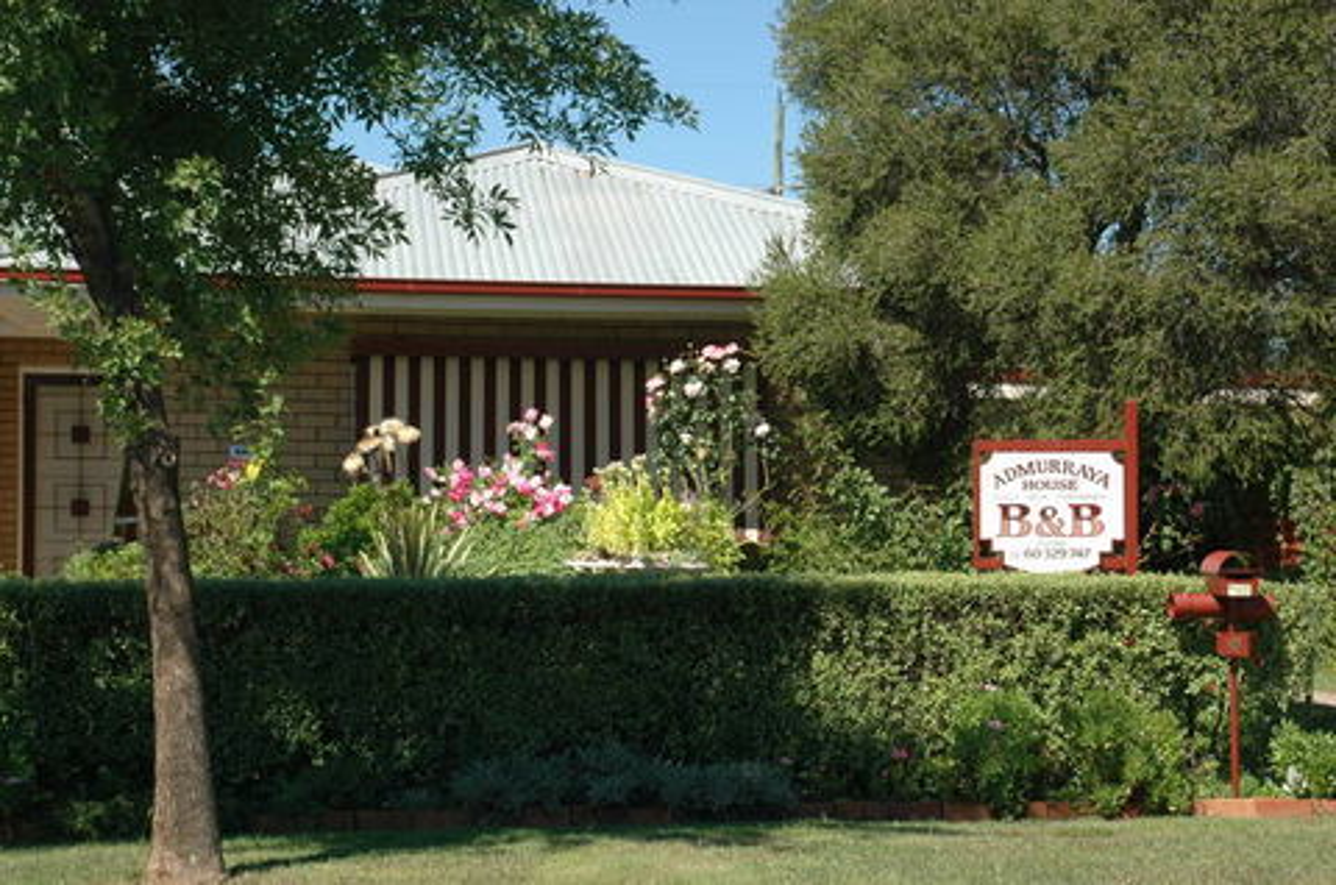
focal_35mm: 84
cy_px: 442
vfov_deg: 16.2
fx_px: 3111
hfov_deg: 24.2
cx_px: 668
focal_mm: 56
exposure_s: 1/350
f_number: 9.5
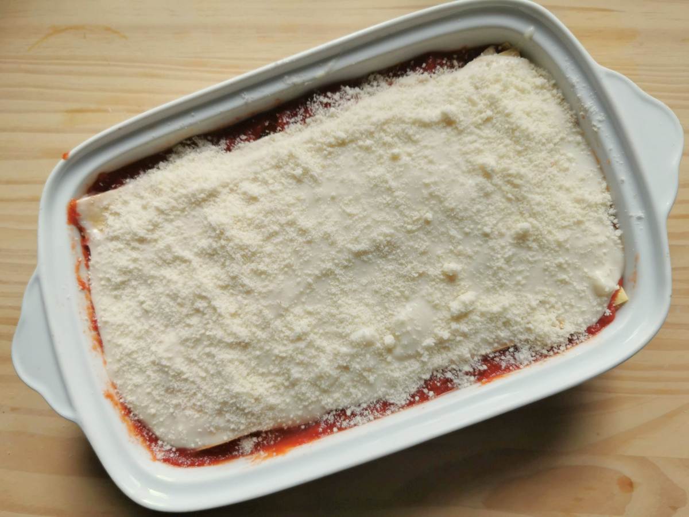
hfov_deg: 65.3
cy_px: 258
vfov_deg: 51.4
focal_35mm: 27
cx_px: 344
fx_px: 537
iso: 50
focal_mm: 5.56
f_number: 1.6
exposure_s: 1/318
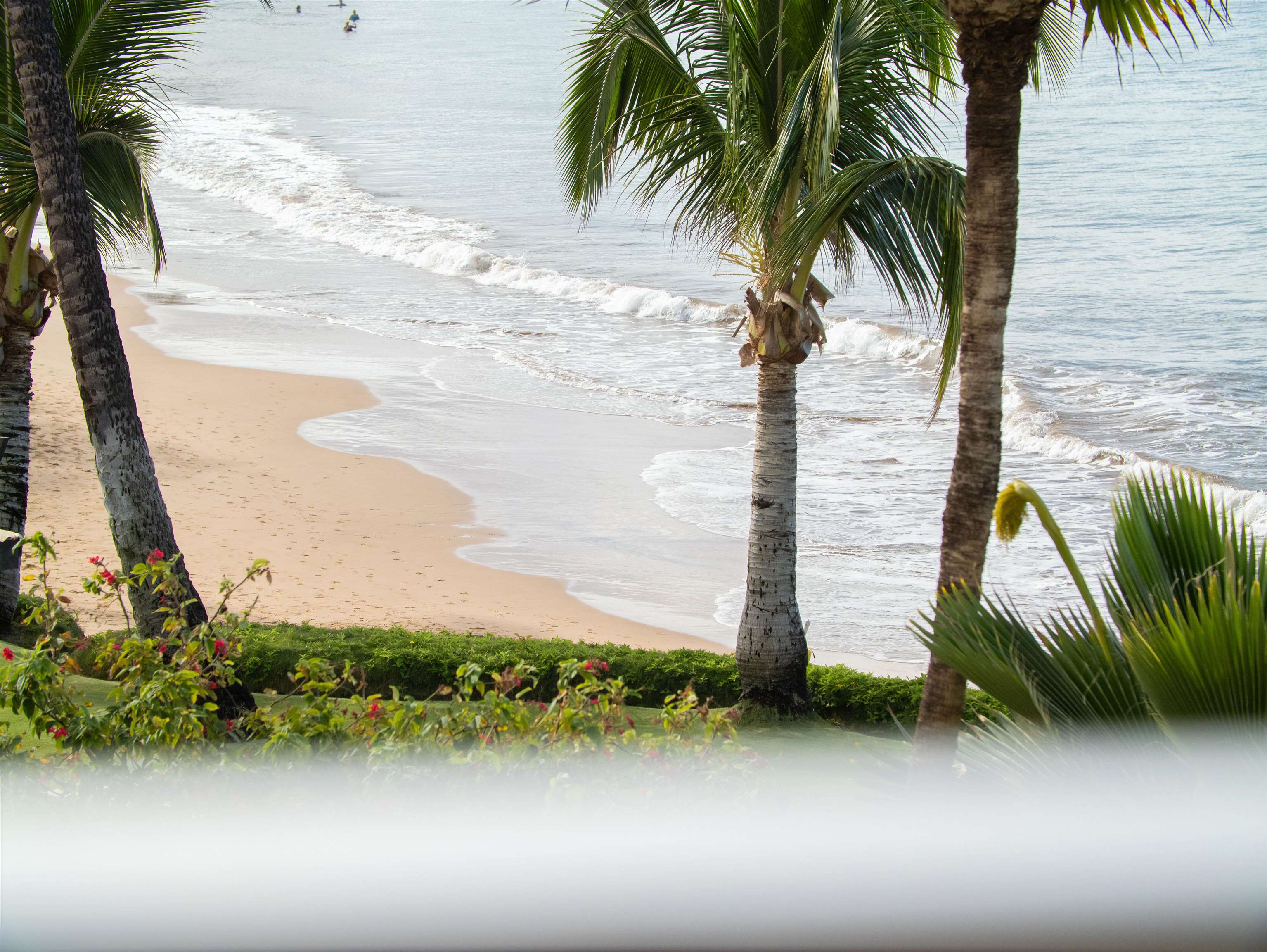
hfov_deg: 16.4
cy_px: 476
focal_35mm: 120
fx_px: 4394
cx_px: 634
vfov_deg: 12.4
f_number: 5.6
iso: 1000
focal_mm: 60
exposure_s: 1/800
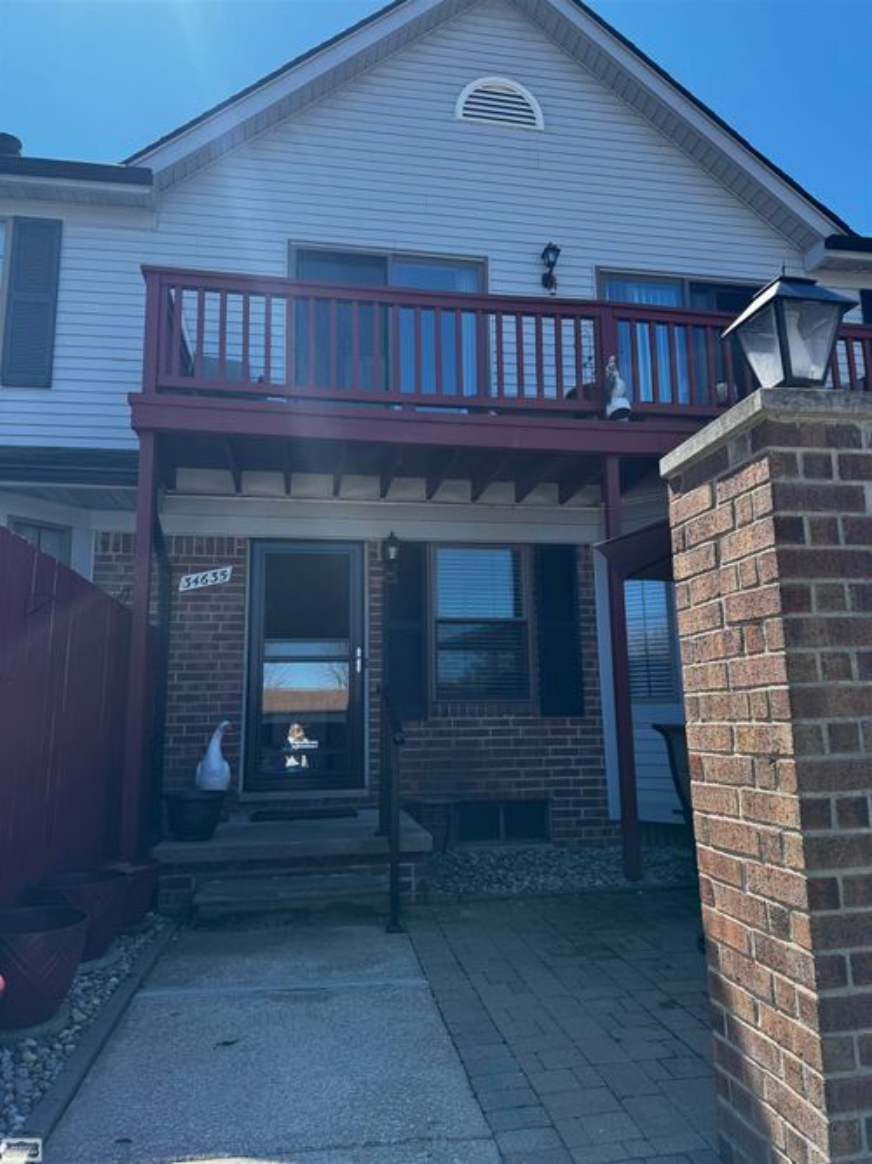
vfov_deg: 71.6
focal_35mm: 24
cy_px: 582
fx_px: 806
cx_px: 436
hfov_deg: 56.8
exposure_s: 1/1456
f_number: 1.78
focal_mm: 6.76
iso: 80
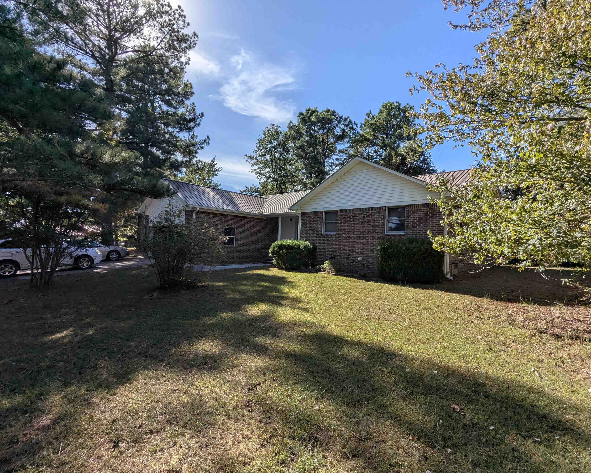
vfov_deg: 77.0
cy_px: 236
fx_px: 297
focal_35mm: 17
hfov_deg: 89.6
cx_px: 306
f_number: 2.2
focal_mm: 2.35
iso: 46
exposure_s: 1/2513
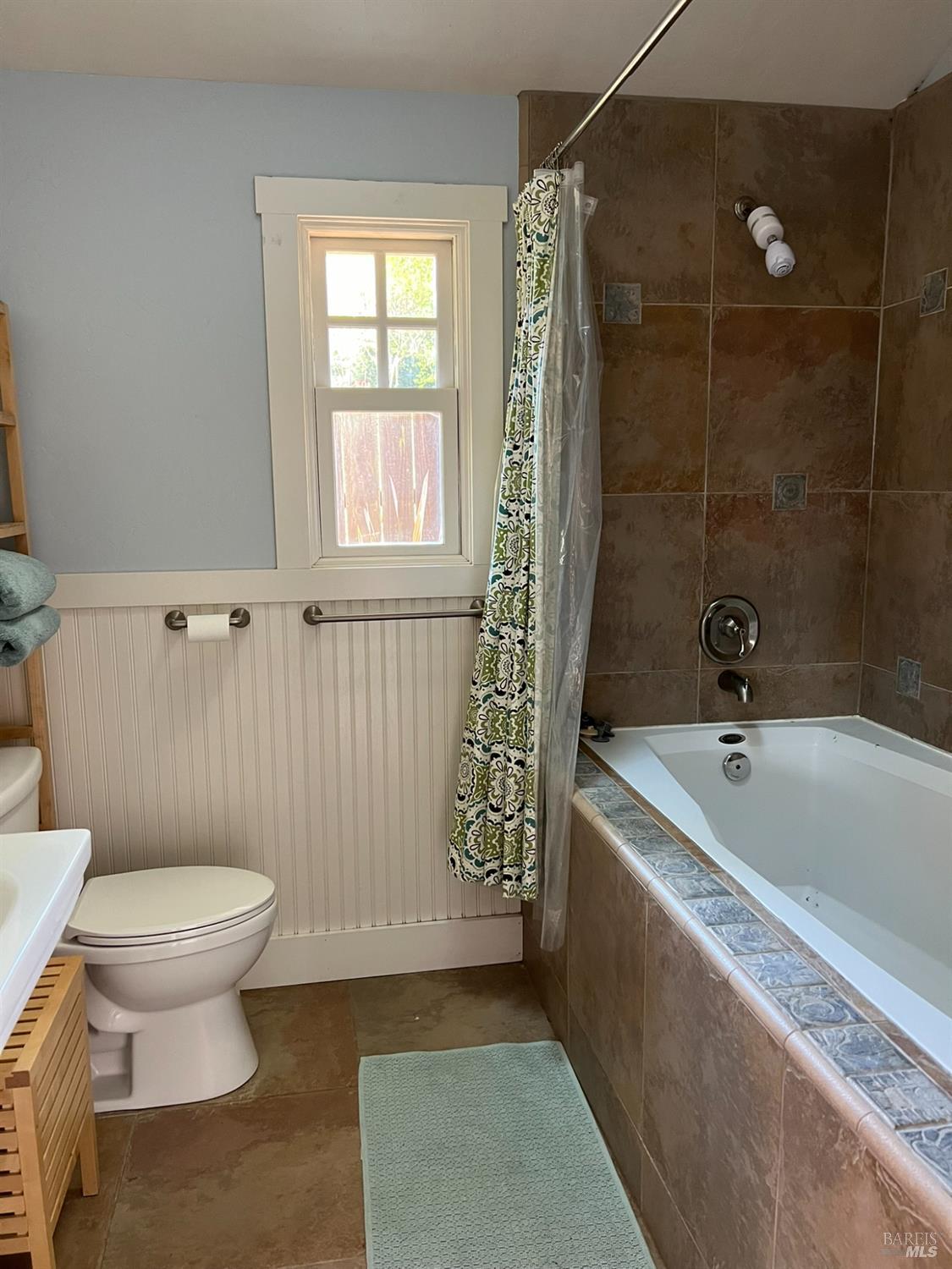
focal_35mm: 26
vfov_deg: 67.3
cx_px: 476
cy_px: 634
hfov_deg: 53.1
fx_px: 953
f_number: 1.5
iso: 250
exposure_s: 1/60
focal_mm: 5.7
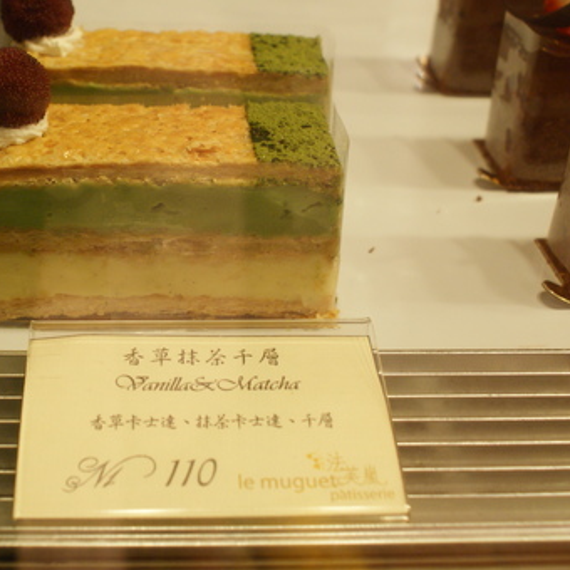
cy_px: 252
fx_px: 1006
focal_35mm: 54
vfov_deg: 31.6
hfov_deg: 31.2
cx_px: 161
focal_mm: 24
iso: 400
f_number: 4.5
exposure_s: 1/30
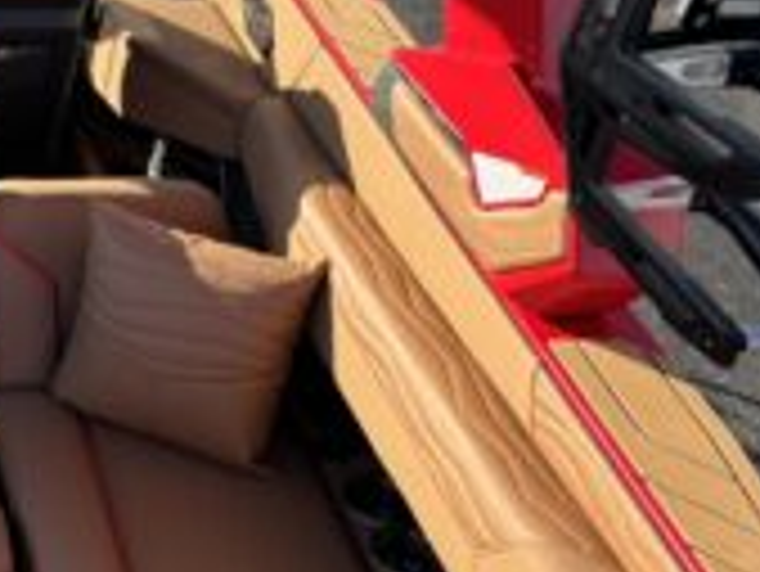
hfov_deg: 21.0
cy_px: 212
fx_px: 1802
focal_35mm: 82
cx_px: -308
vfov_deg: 18.0
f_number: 1.6
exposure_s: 1/707
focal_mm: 5.96
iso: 50
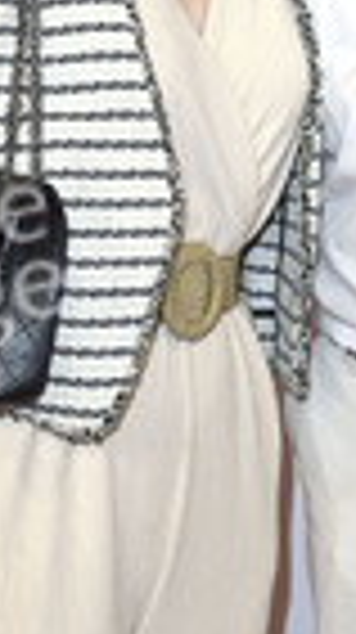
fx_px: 2744
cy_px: 67
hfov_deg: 7.4
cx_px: 324
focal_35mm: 163
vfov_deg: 13.1
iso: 640
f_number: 5.6
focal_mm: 55
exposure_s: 1/250
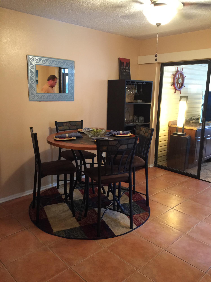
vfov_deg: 61.7
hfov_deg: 48.2
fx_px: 236
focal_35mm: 29
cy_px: 141
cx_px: 106
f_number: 2.2
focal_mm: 4.15
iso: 80
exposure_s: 1/4
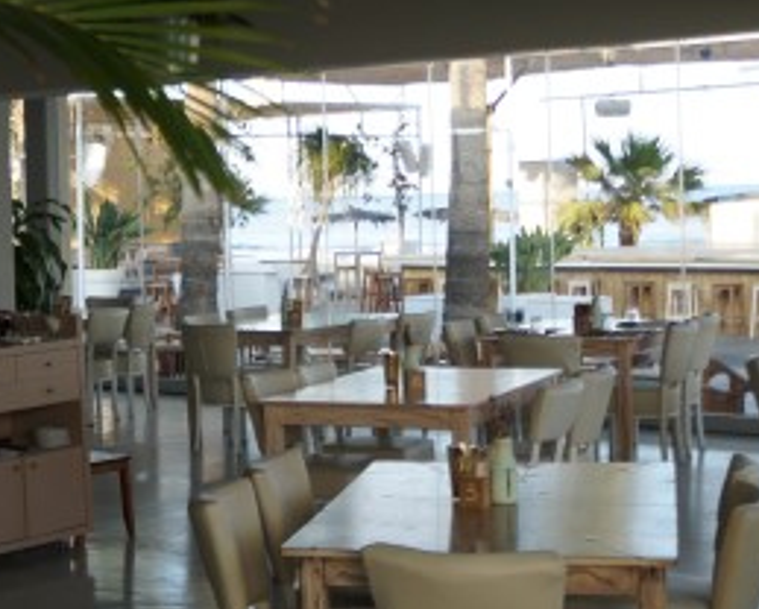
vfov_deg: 20.6
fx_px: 1672
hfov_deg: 25.0
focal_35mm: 74
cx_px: 119
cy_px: 202
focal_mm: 19
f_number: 4
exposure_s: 1/160
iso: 125
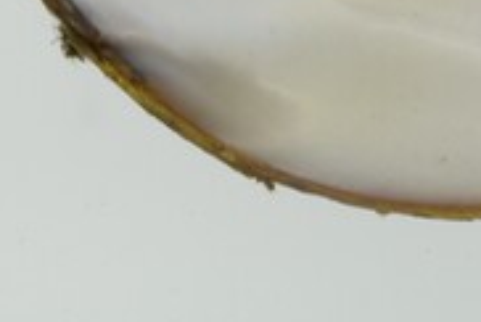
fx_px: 5286
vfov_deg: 3.5
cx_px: -301
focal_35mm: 395
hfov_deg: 5.2
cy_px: -366
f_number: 32
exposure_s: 1/10
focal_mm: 60
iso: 100
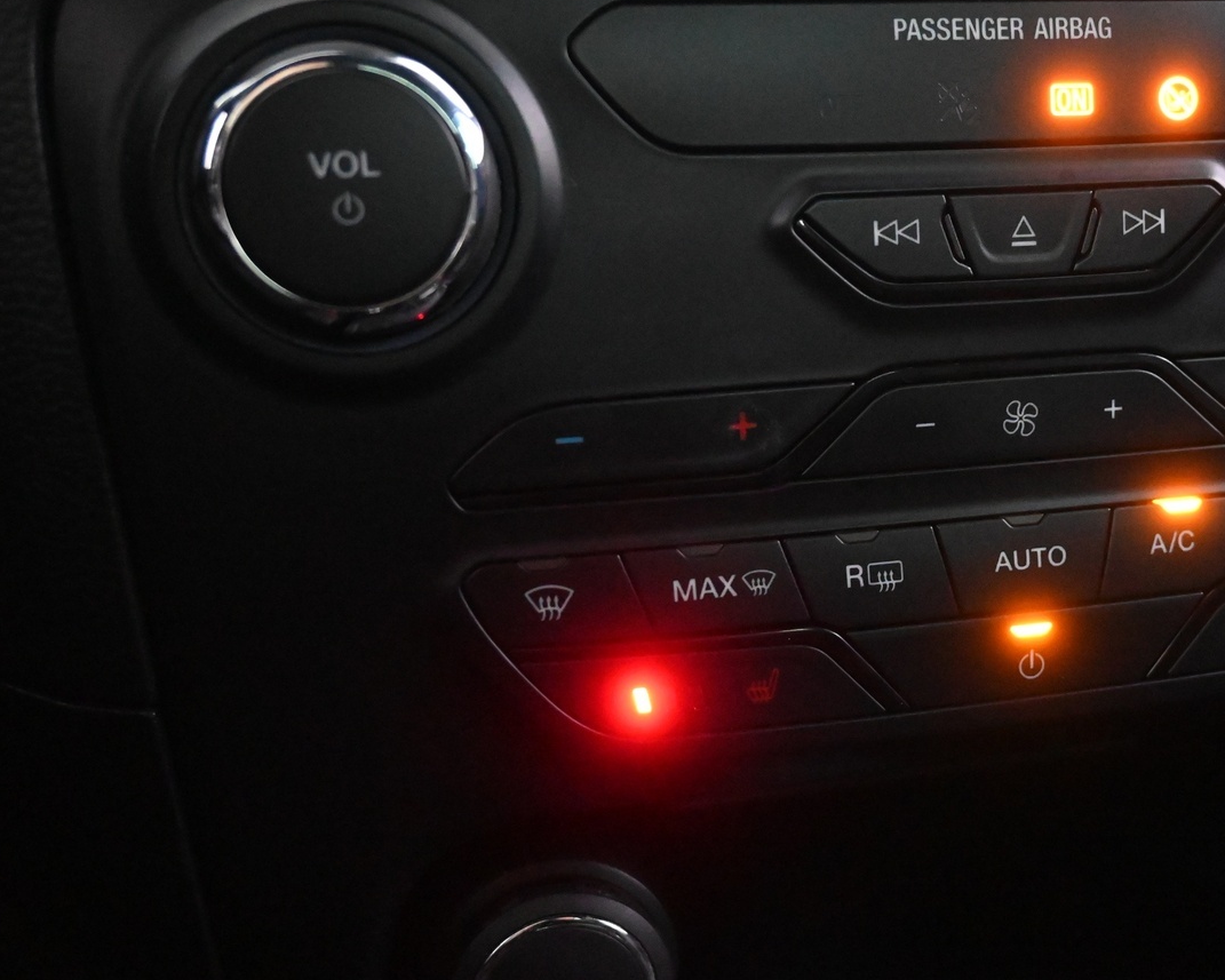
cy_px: 472
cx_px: 889
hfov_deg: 40.5
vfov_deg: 33.6
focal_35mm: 45
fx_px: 1621
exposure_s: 1/30
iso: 10000
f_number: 4
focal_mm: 21
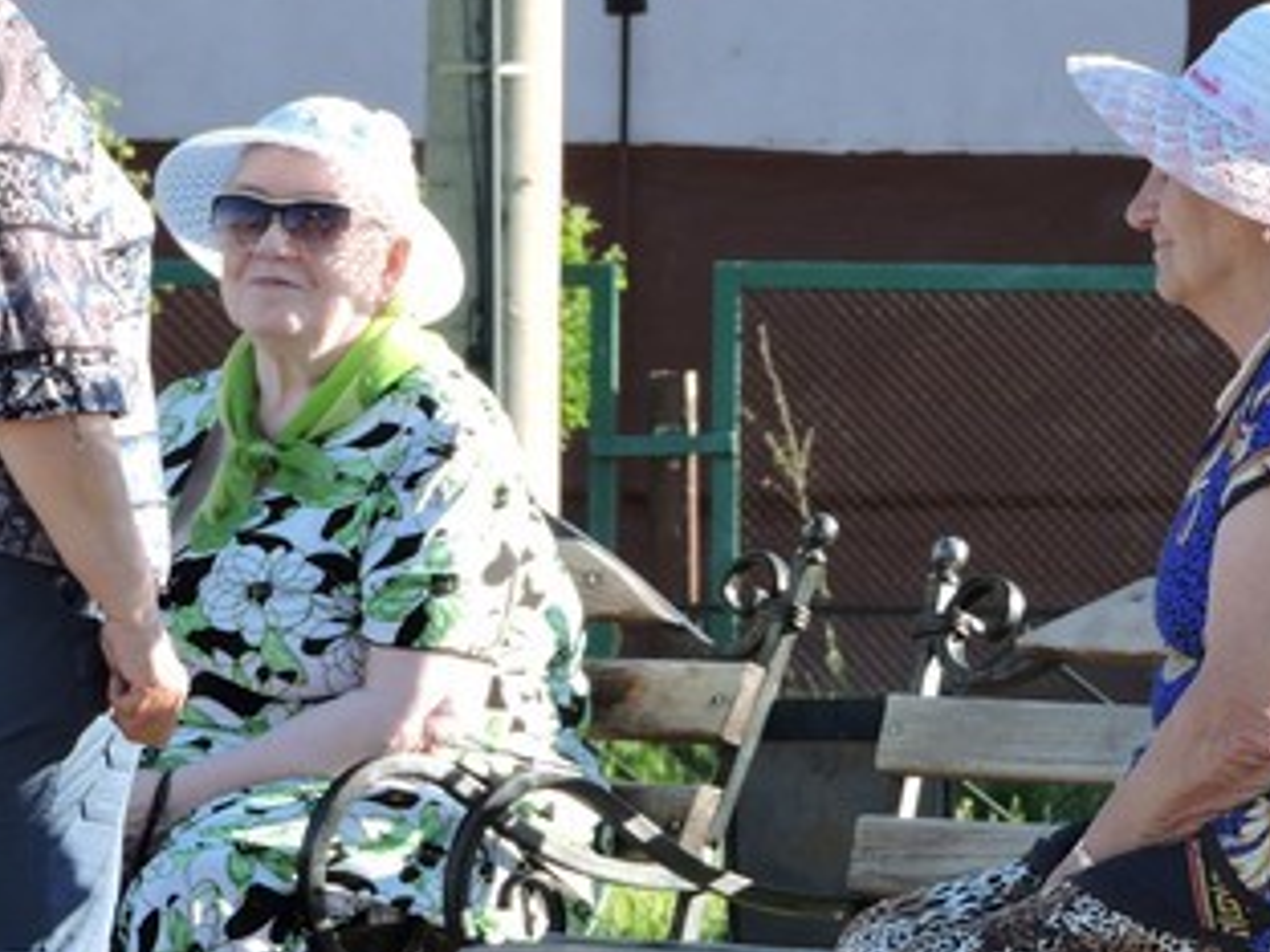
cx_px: 187
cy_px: 411
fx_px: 11300
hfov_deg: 6.4
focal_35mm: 308
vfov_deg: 4.8
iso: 100
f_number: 4.2
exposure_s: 1/160
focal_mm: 21.4
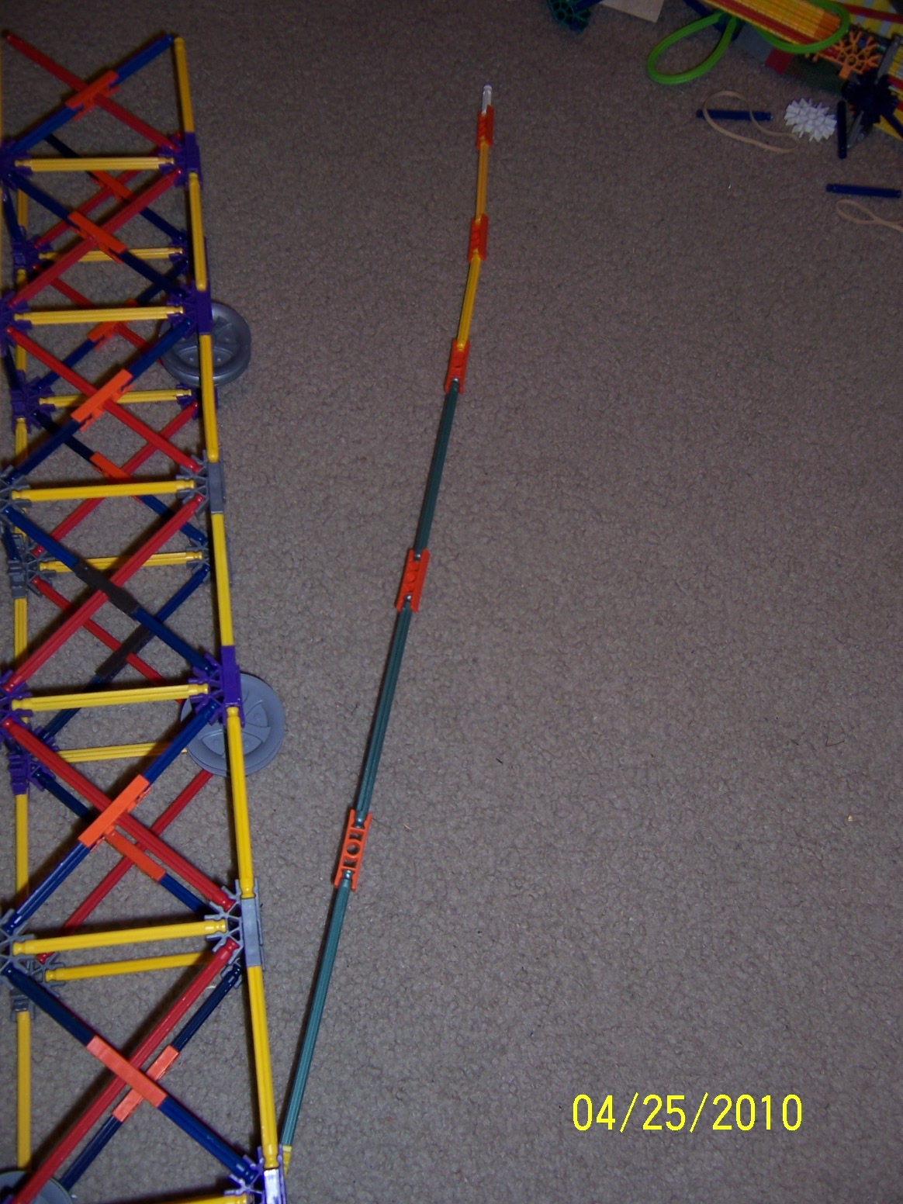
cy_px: 602
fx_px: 1148
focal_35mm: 33
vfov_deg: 55.4
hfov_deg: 42.9
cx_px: 452
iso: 80
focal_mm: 5.5
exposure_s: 1/60
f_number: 2.8
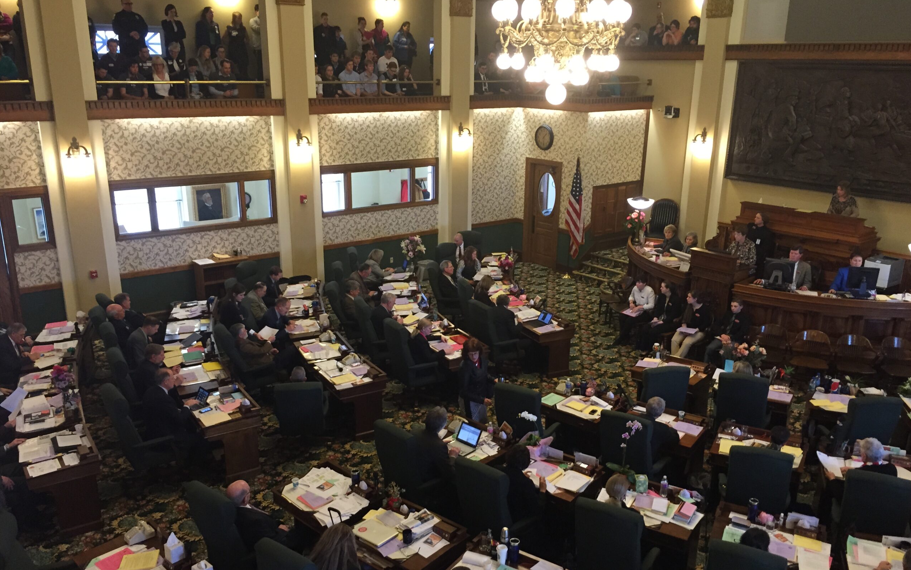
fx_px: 770
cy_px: 320
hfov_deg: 61.2
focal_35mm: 31
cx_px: 459
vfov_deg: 40.5
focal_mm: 4.15
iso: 160
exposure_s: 1/30
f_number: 2.2
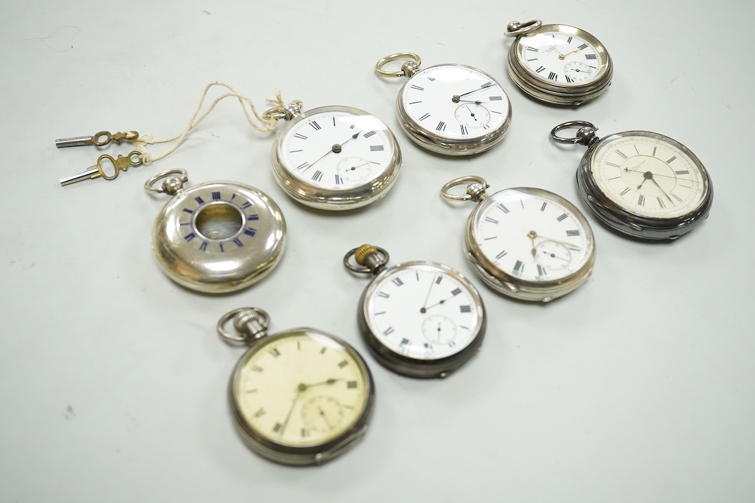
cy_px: 252
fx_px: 944
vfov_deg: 29.9
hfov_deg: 43.6
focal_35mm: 45
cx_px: 378
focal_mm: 30
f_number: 7.1
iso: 3200
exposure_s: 1/400
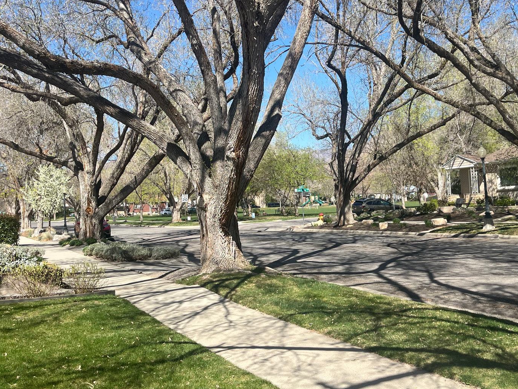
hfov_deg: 47.4
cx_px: 326
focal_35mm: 39
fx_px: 584
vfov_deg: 36.7
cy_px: 164
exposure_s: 1/2463
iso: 50
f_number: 1.6
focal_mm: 5.1
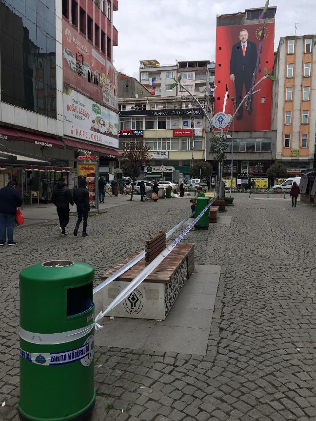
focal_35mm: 30
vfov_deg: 59.9
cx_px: 158
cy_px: 208
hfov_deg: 46.8
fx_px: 365
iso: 32
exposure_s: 1/302
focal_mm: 4.15
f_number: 2.2
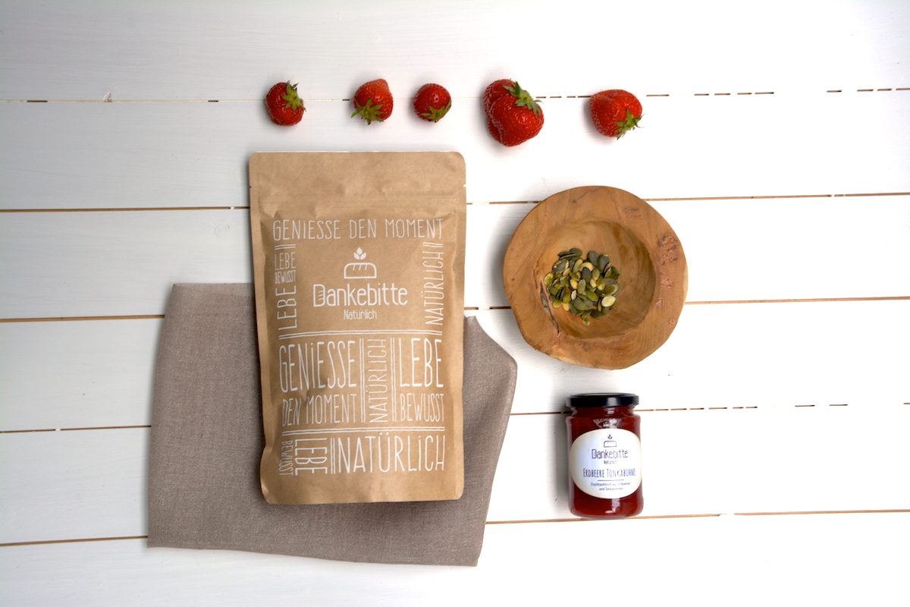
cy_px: 304
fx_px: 1213
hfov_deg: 41.1
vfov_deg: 28.1
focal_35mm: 48
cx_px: 455
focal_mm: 32
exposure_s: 1/60
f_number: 8
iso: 250
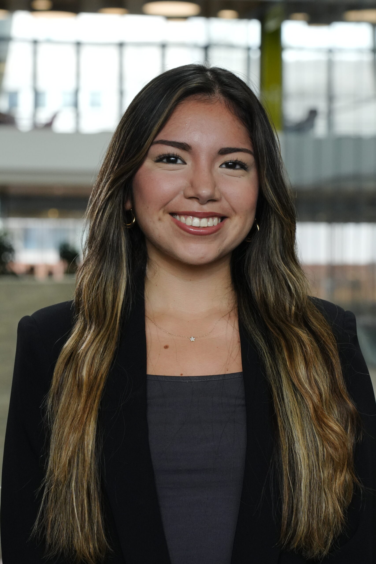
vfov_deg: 18.2
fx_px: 1762
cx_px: 188
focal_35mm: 112
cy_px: 282
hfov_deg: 12.2
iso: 1600
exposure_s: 1/99.2
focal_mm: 75
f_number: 5.6
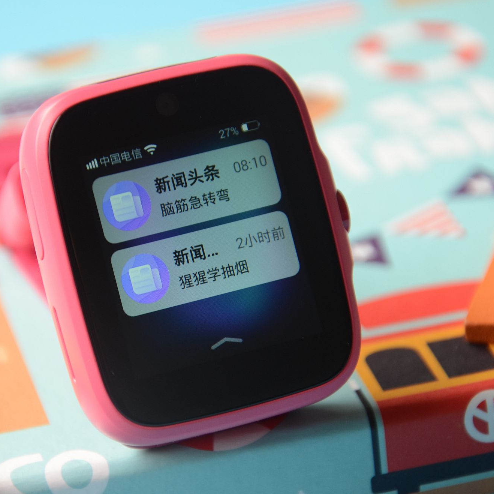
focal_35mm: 203
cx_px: 193
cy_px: 247
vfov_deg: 8.6
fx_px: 3272
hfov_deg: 8.6
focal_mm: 105
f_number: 5.6
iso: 320
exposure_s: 1/125
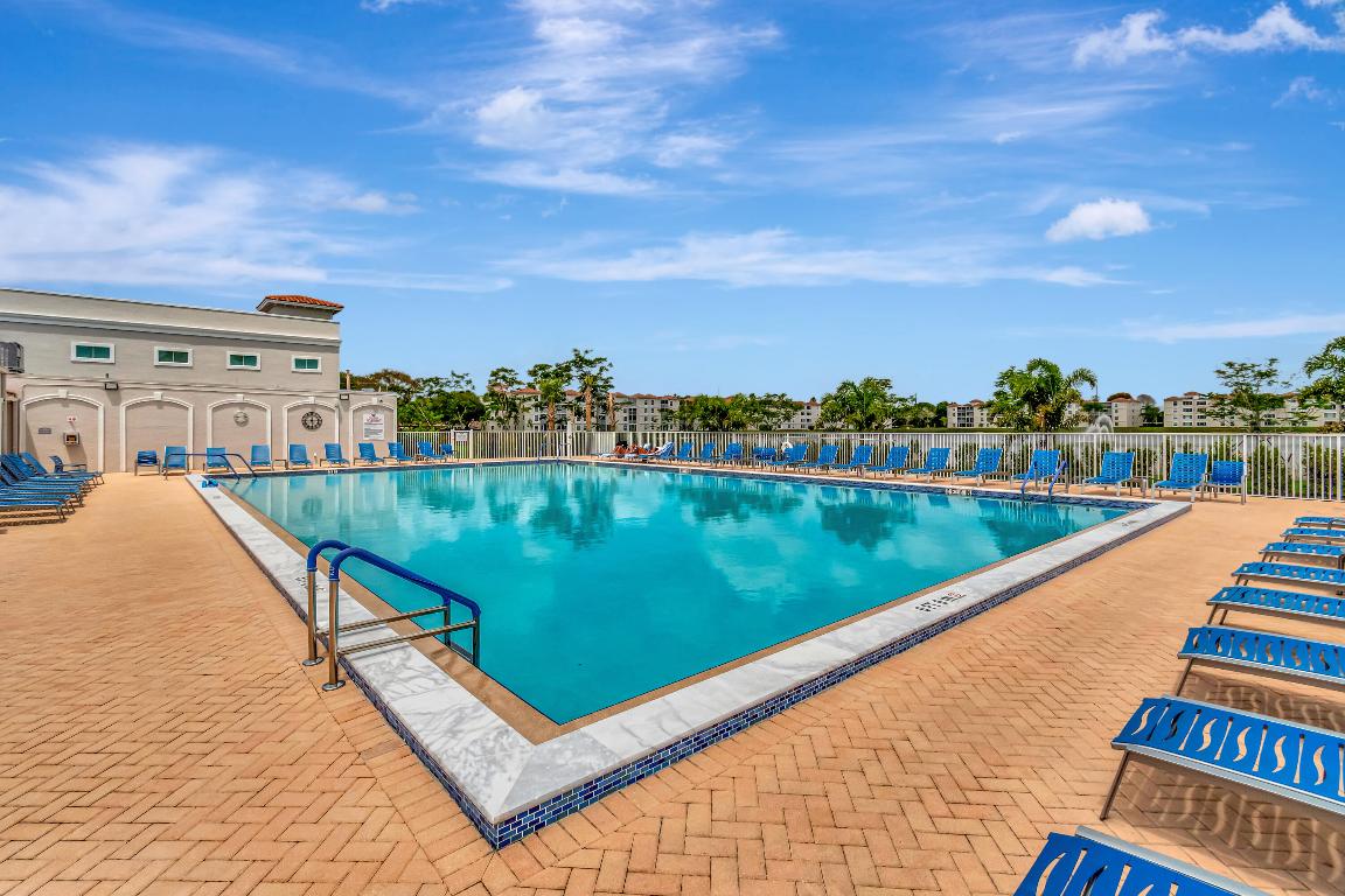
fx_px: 560
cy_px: 448
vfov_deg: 77.3
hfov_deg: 100.4
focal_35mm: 15
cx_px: 672
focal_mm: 10
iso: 1000
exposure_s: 1/8000
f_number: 8
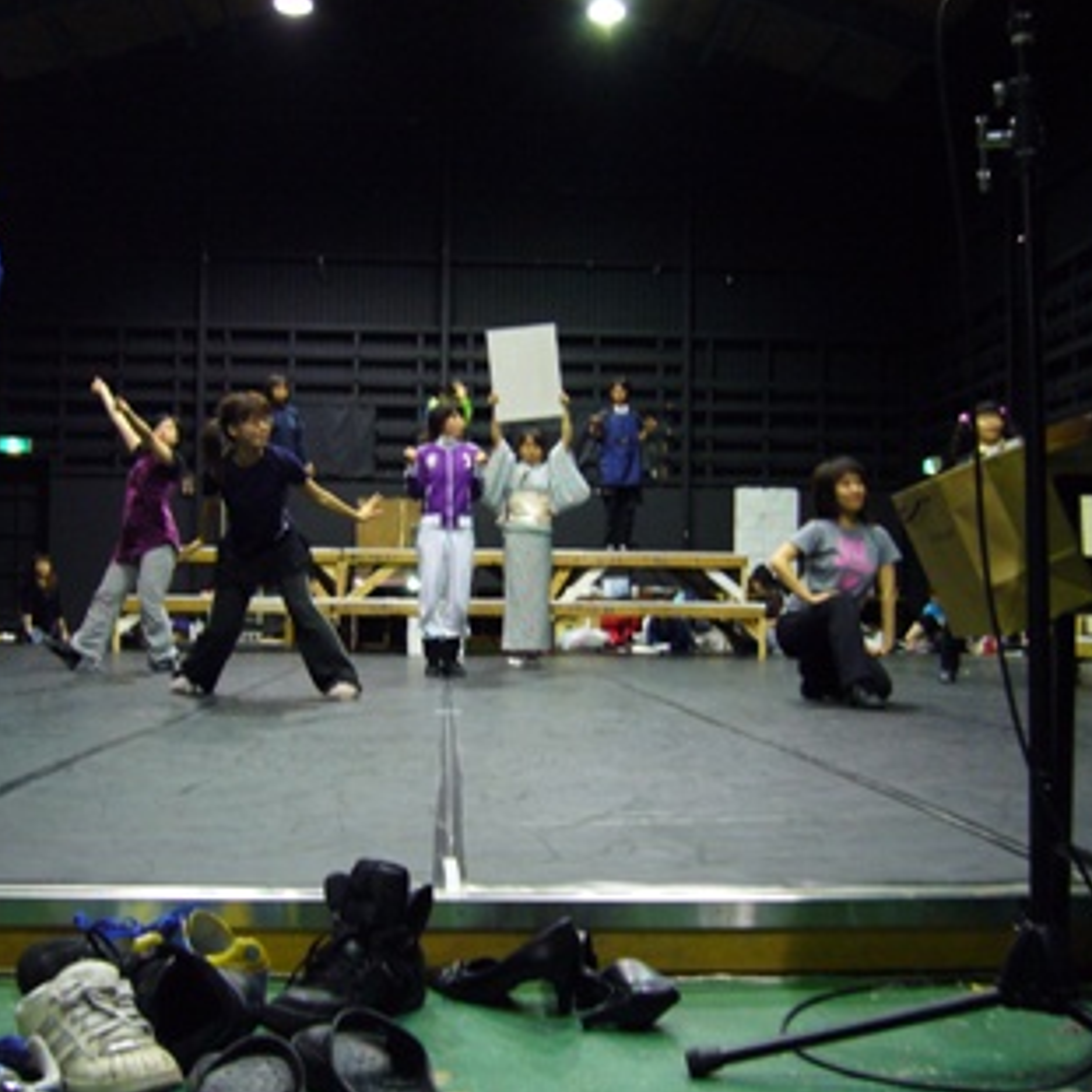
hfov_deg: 40.0
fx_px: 1499
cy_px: 546
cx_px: 474
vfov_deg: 40.0
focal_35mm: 42
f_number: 2.8
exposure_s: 1/8
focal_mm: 5.8
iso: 200
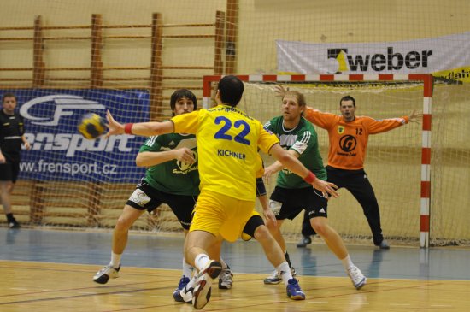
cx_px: 235
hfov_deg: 14.9
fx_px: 1799
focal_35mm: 138
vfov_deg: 9.9
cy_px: 156
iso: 1600
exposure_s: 1/250
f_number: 2.8
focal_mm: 92
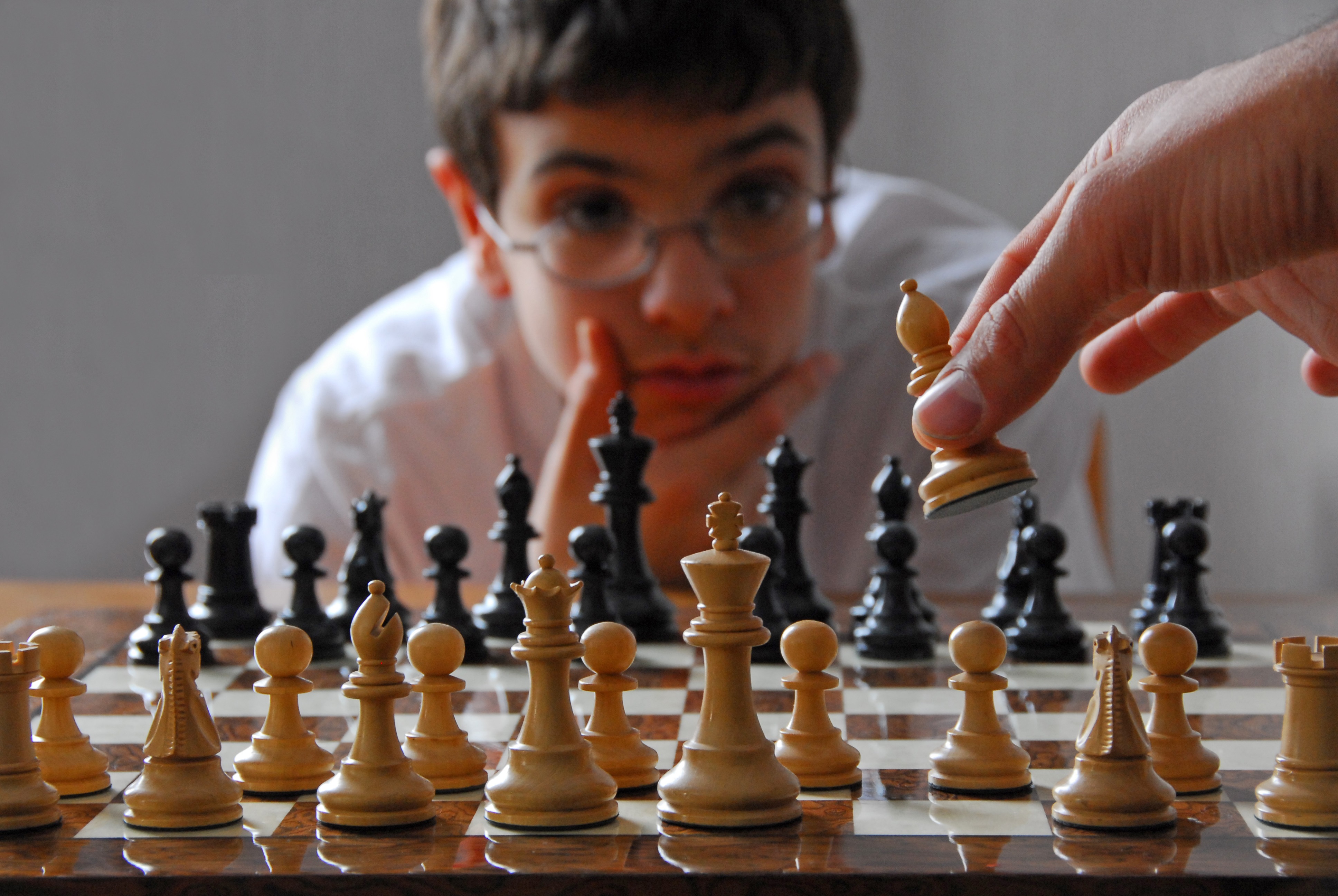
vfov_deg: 13.1
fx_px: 3907
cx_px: 669
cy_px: 448
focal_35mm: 105
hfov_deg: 19.4
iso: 640
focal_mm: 70
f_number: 8
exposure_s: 1/10
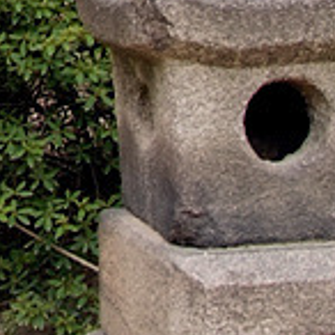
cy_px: -197
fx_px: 1905
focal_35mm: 174
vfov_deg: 9.7
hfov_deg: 9.2
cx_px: -429
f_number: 8
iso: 160
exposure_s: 1/18
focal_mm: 17
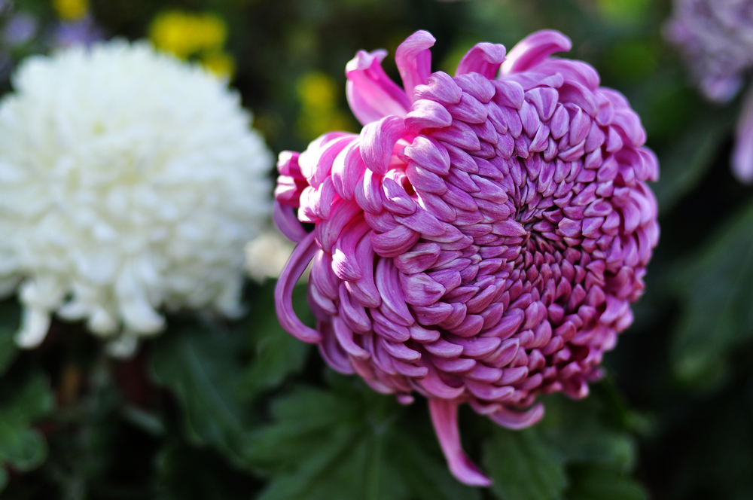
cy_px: 250
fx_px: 1567
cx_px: 376
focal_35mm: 75
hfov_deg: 27.0
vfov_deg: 18.1
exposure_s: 1/1600
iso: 200
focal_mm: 50
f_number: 2.2
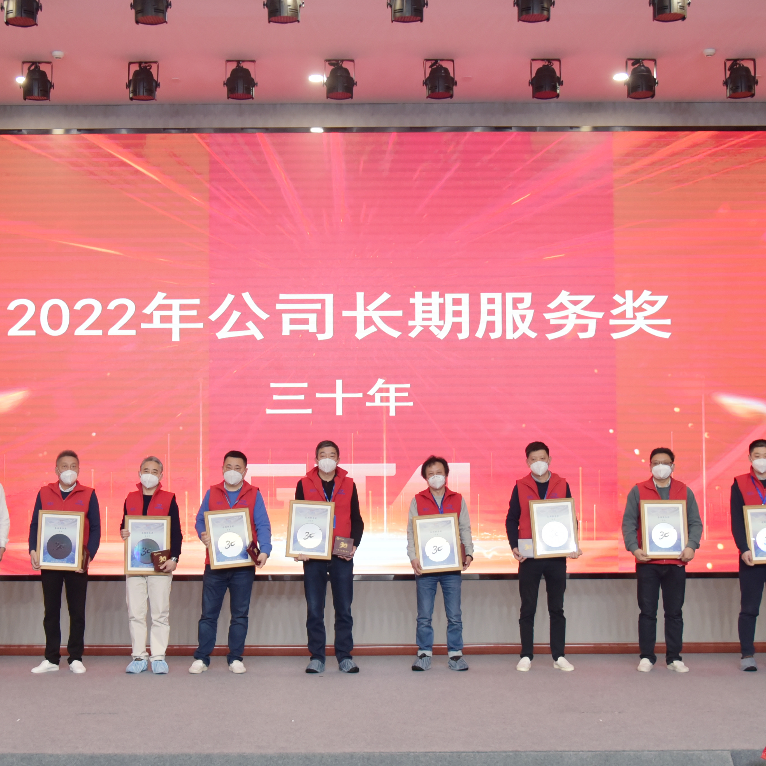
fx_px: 976
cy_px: 389
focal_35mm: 39
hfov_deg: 42.7
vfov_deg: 42.8
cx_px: 333
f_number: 4
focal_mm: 30
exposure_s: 1/125
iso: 1000
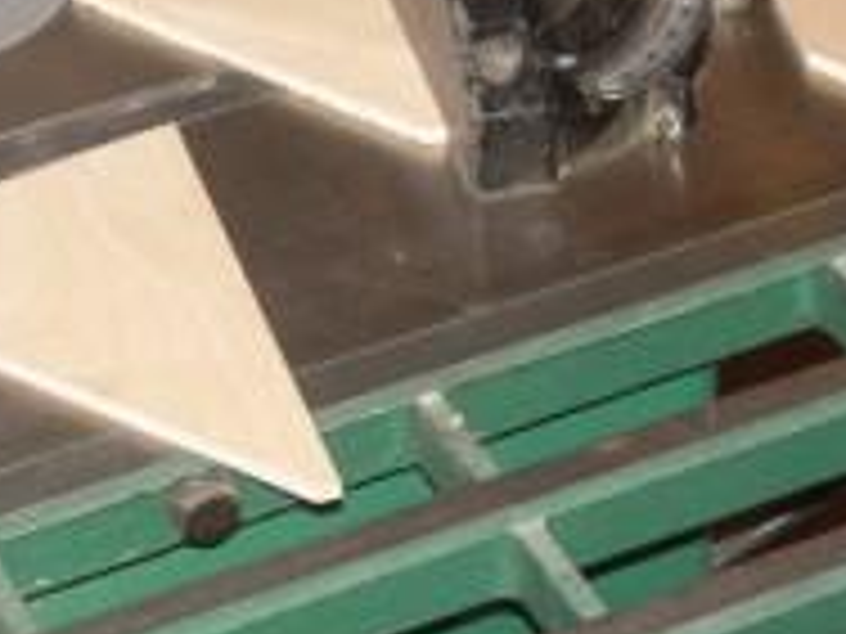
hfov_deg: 13.6
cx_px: 360
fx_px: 3544
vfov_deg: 10.2
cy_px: 180
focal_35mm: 145
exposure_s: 1/60
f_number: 3.4
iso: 71
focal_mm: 10.3
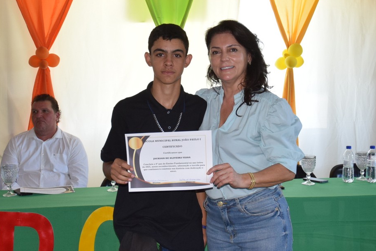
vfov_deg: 25.5
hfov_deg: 37.5
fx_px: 554
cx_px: 202
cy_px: 104
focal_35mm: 53
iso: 800
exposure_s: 1/125
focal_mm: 18
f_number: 5.6
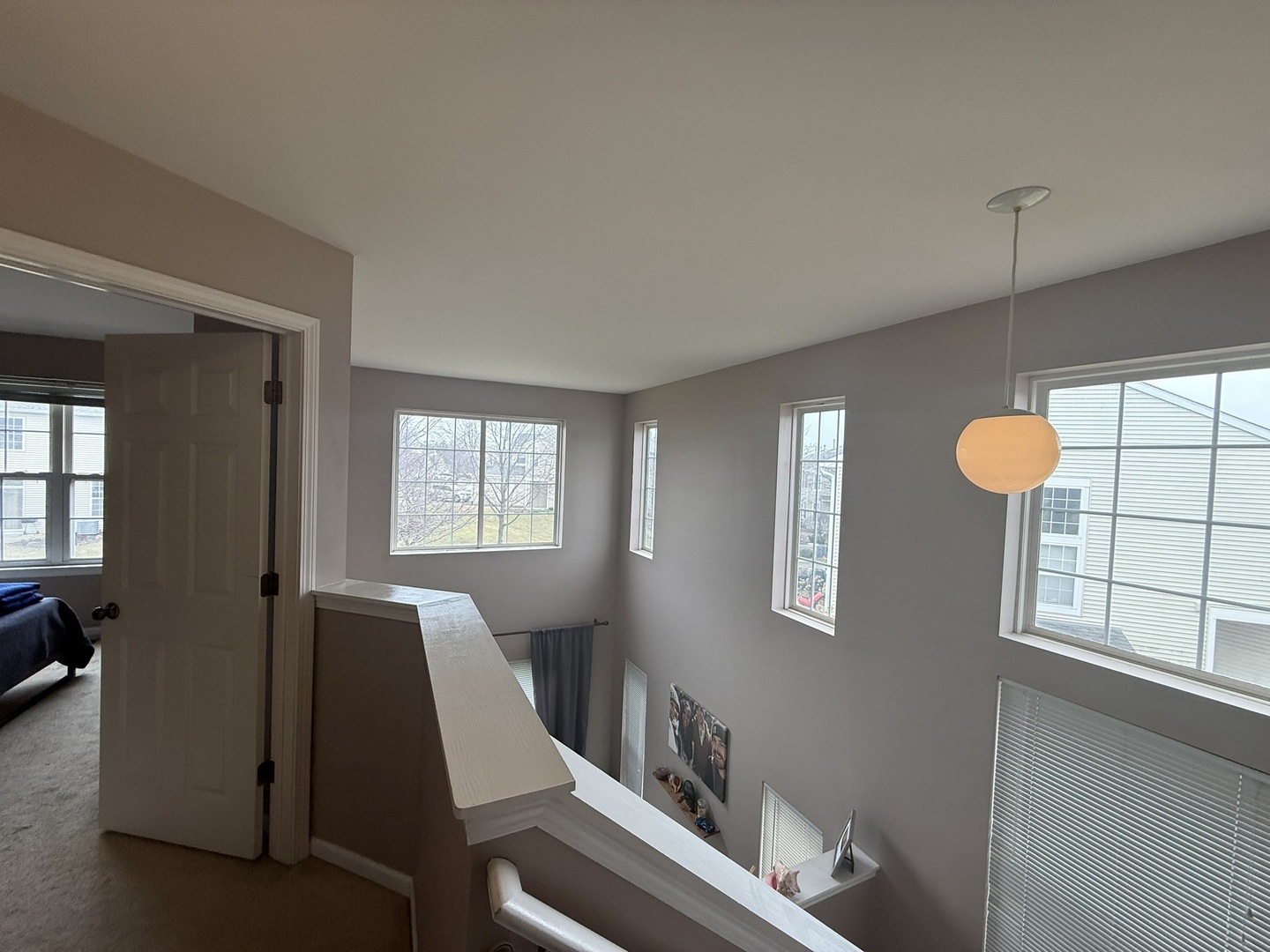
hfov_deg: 102.1
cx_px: 635
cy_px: 476
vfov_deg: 85.7
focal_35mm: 14
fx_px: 514
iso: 64
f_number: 2.2
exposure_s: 1/189
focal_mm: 2.22
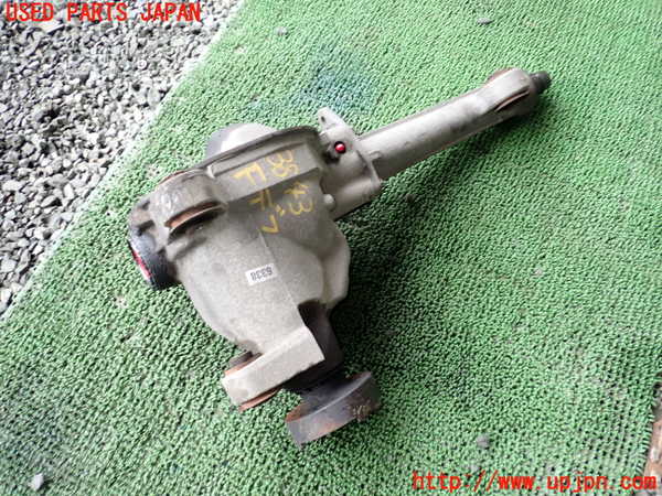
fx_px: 574
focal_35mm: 30
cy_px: 248
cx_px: 331
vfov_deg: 46.8
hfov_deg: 60.0
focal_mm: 5.4
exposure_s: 1/60
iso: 200
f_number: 2.3
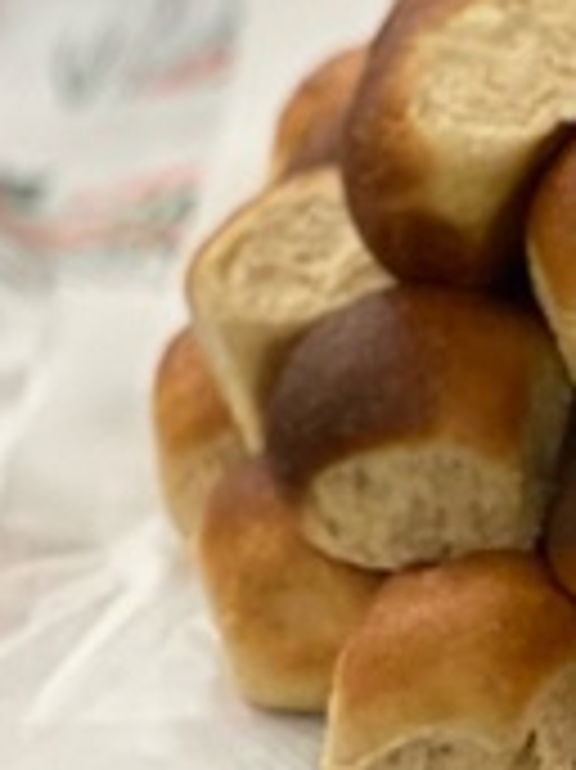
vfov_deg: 6.4
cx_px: 1498
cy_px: 279
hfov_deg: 4.6
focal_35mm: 311
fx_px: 6909
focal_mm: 6
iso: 125
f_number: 2
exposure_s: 1/40
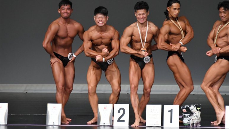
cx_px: 115
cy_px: 62
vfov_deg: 3.1
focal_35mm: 394
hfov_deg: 5.5
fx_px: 2392
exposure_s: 1/400
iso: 5000
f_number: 5.6
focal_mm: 250
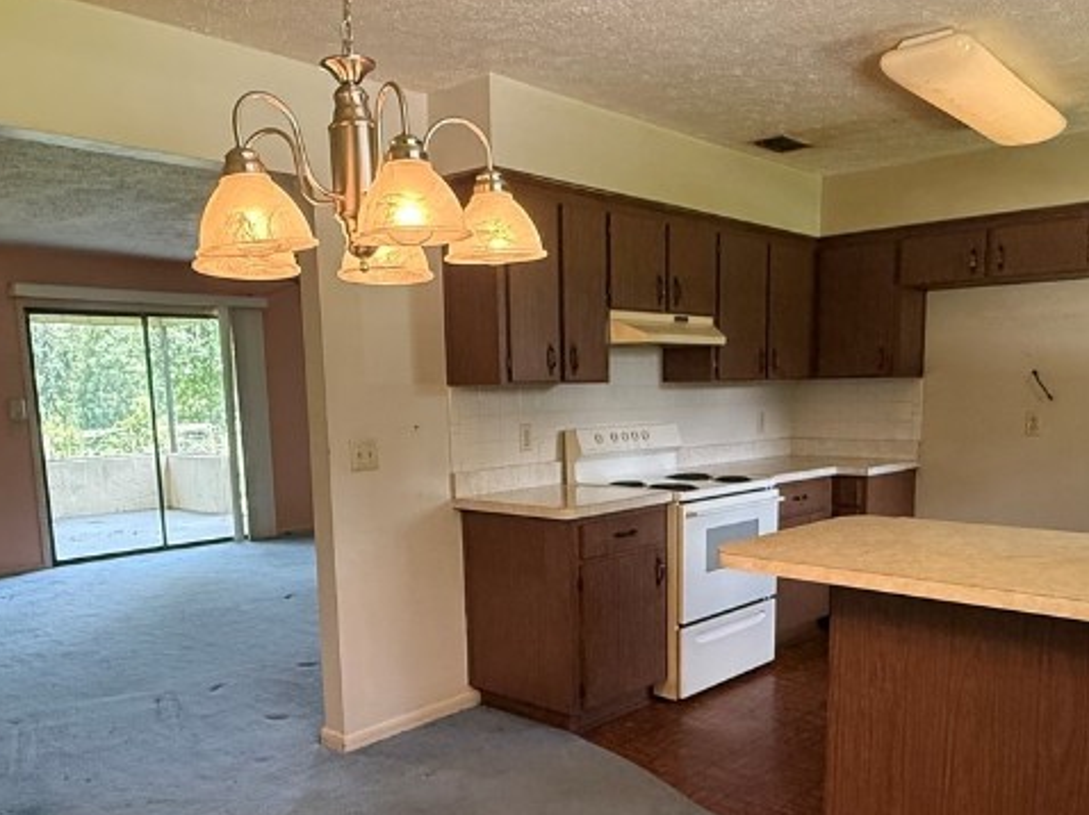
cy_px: 530
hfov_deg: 59.9
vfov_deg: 46.2
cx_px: 583
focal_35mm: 30
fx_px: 943
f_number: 2.2
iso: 400
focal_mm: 2.22
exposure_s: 1/120
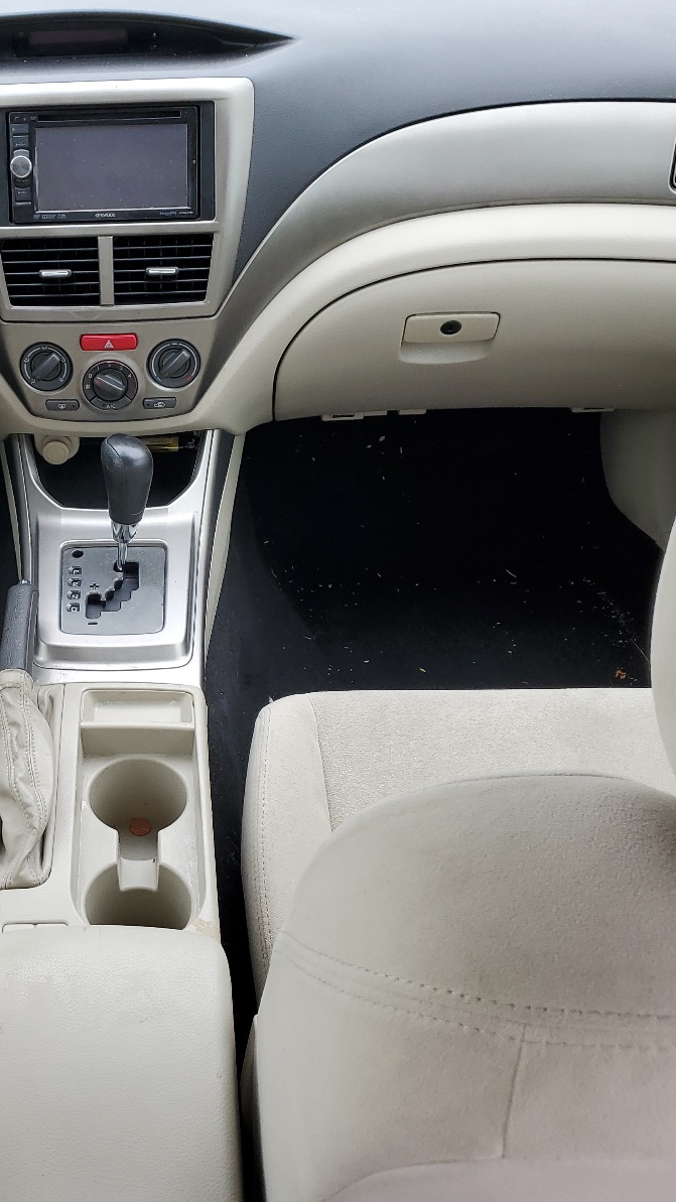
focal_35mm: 38
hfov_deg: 30.2
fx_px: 1211
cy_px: 603
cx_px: 100
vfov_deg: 52.8
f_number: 1.5
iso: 50
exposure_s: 1/185
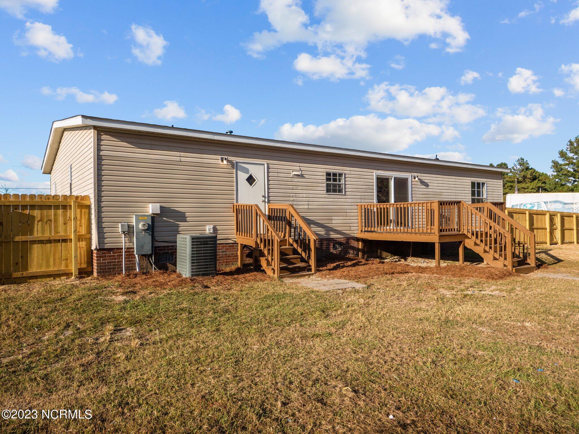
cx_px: 290
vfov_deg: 56.8
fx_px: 401
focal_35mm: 24
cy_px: 217
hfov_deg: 71.6
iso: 200
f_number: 5.6
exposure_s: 1/1250
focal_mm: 12
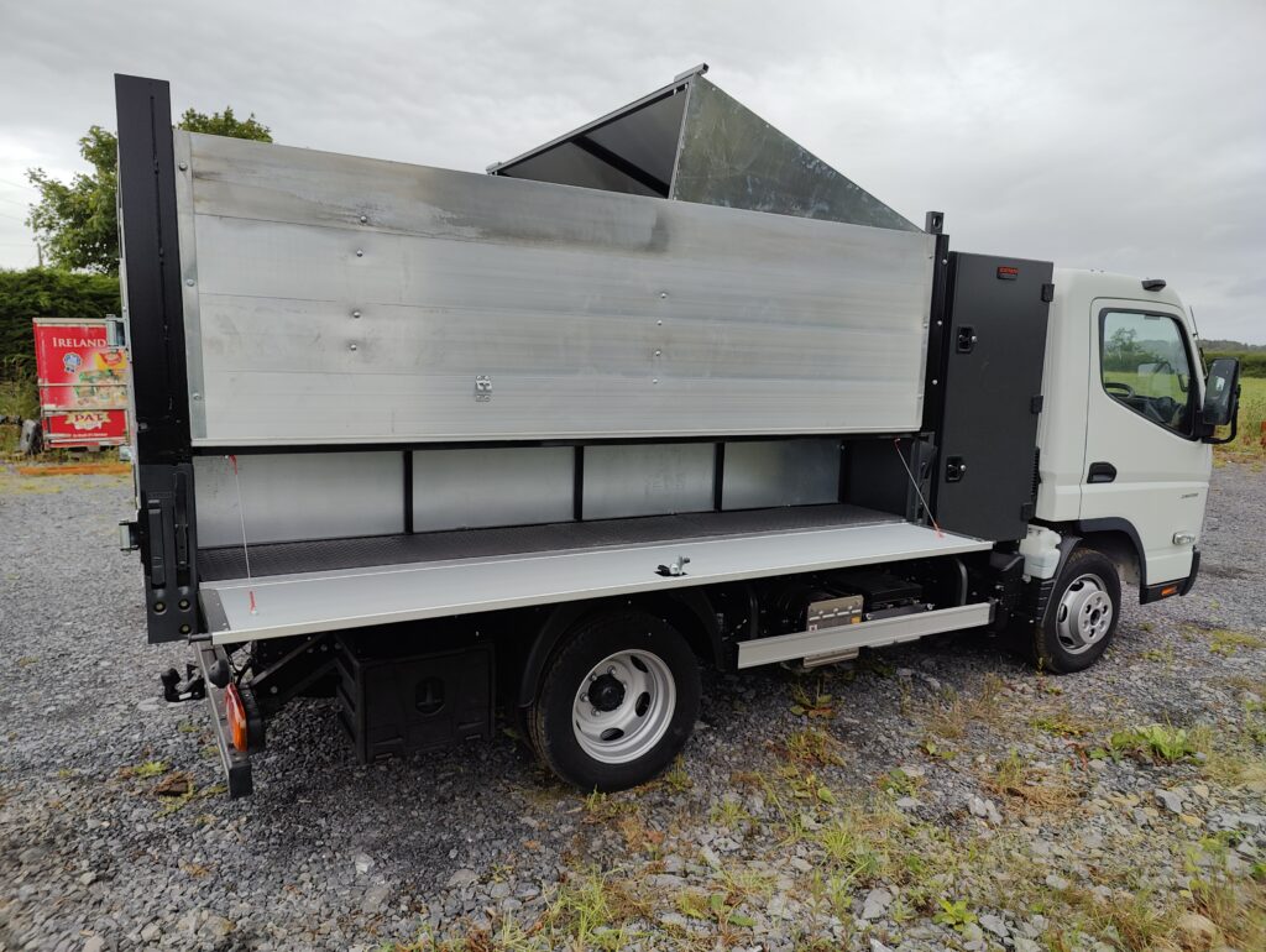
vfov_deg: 59.0
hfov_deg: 73.9
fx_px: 842
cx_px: 633
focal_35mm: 23
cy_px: 476
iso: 50
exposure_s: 1/1620
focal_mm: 6.06
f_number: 1.8
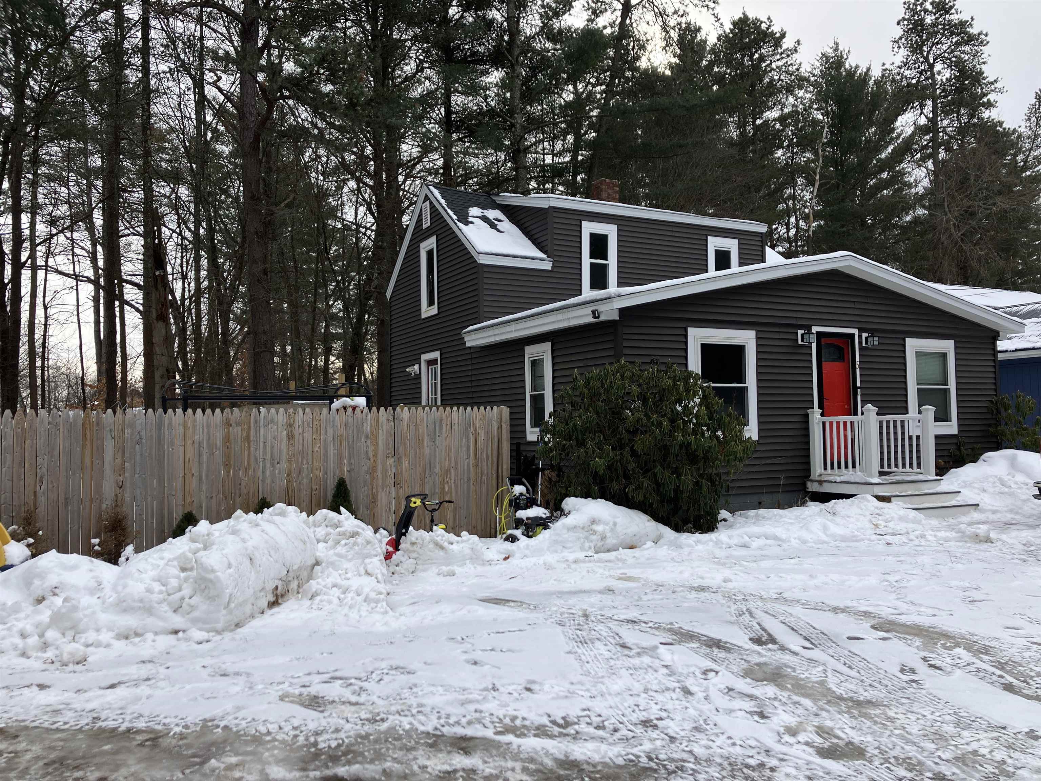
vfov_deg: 49.7
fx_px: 842
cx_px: 520
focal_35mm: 28
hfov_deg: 63.4
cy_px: 390
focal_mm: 3.99
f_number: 1.8
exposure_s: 1/736
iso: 32
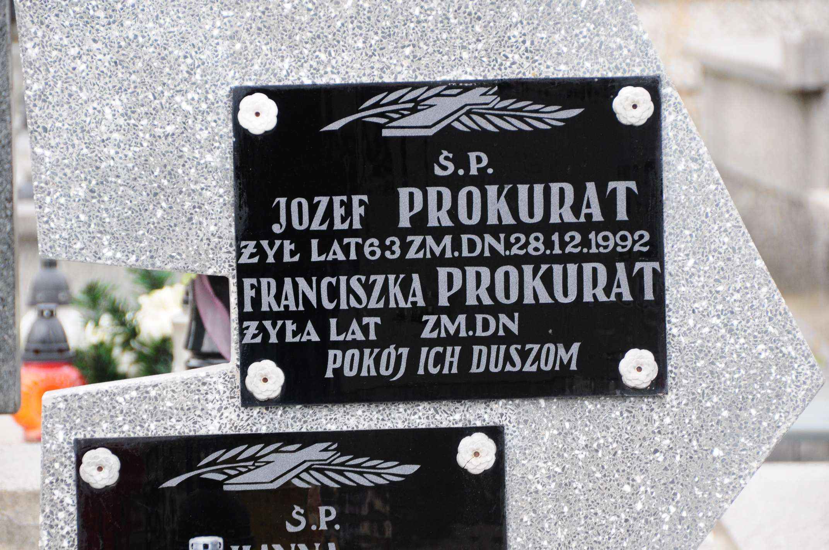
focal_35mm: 225
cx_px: 414
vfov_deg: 6.1
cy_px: 275
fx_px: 5175
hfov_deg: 9.2
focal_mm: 150
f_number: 7.1
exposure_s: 1/160
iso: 640
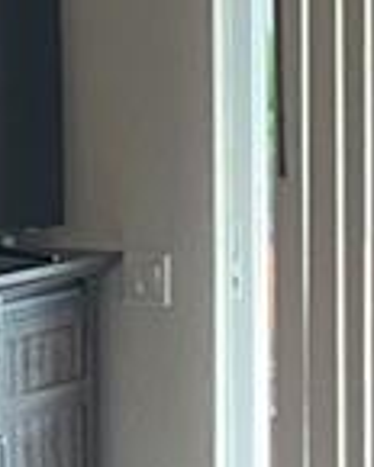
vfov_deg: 9.1
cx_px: 1058
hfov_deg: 6.8
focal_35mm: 210
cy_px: -6
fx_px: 2906
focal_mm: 5.1
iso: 200
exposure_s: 1/60
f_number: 1.6
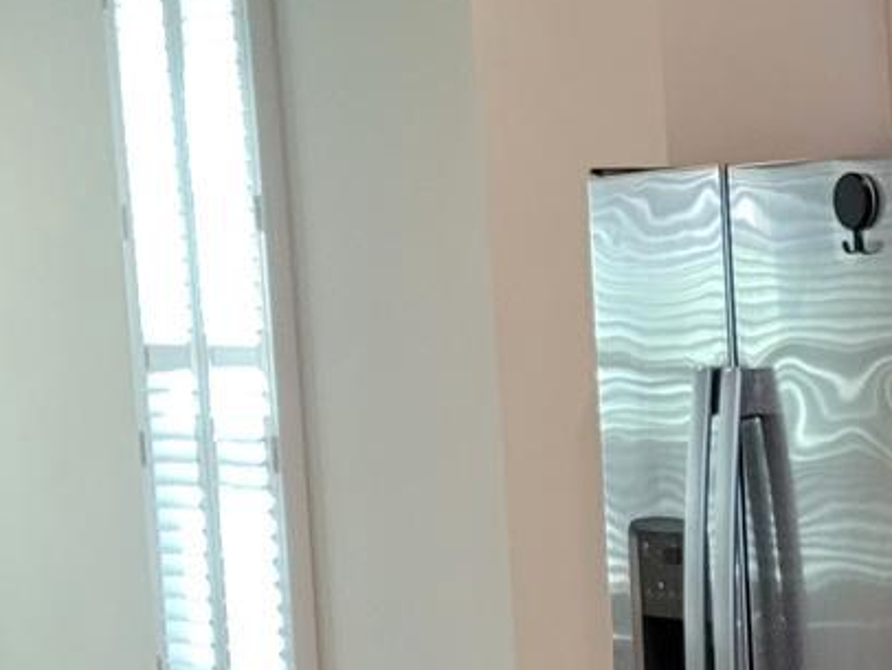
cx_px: 1773
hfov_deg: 13.5
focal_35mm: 126
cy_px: 617
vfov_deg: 11.7
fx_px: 3249
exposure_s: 1/120
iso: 320
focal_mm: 7
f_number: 1.8
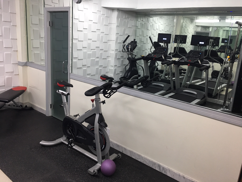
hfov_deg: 61.7
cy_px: 91
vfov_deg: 48.2
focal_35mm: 29
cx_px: 121
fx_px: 203
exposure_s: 1/15
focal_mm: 4.15
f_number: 2.2
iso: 50
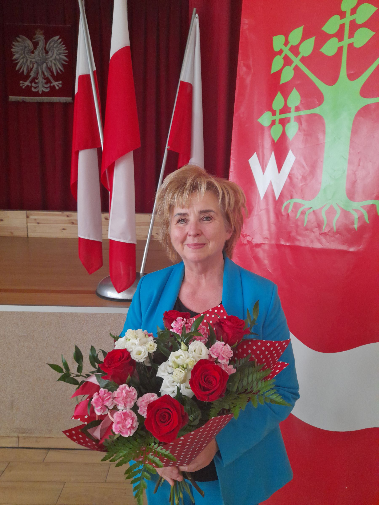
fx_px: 365
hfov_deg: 54.9
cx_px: 190
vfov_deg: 69.4
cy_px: 252
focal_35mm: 25
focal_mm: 4.6
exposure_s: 1/60
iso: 200
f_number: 2
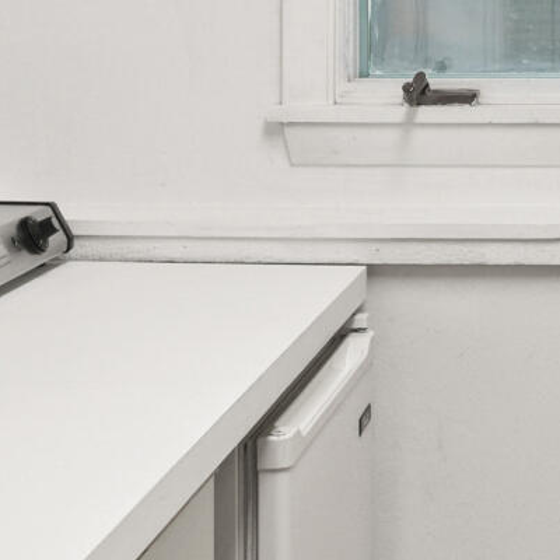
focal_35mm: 121
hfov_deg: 13.8
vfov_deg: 14.0
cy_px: -99
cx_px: 743
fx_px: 2215
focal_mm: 19
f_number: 7.1
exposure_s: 1/20
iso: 640
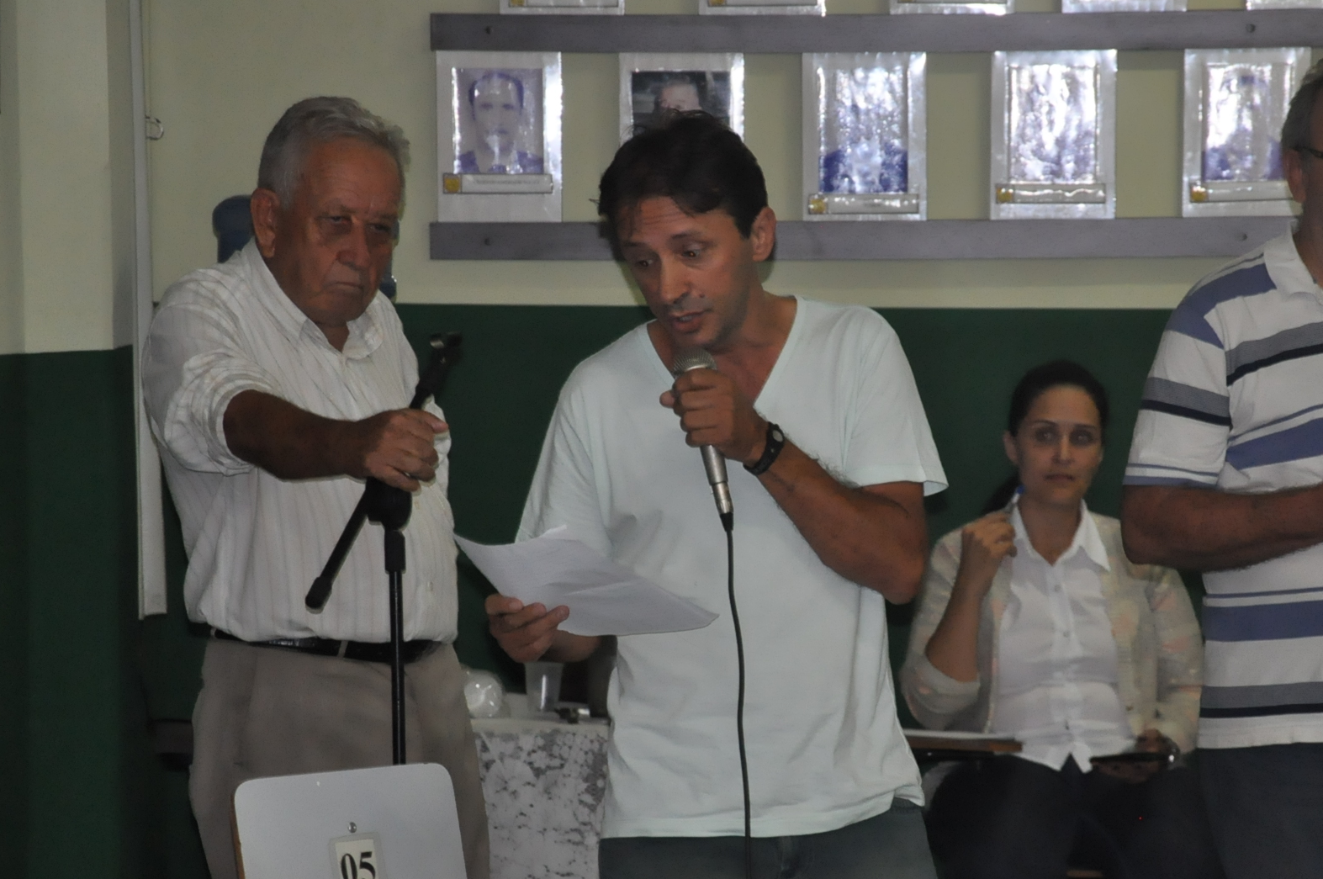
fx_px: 7880
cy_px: 548
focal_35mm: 215
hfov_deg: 9.6
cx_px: 776
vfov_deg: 6.4
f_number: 5.6
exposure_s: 1/60
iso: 2000
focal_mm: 105
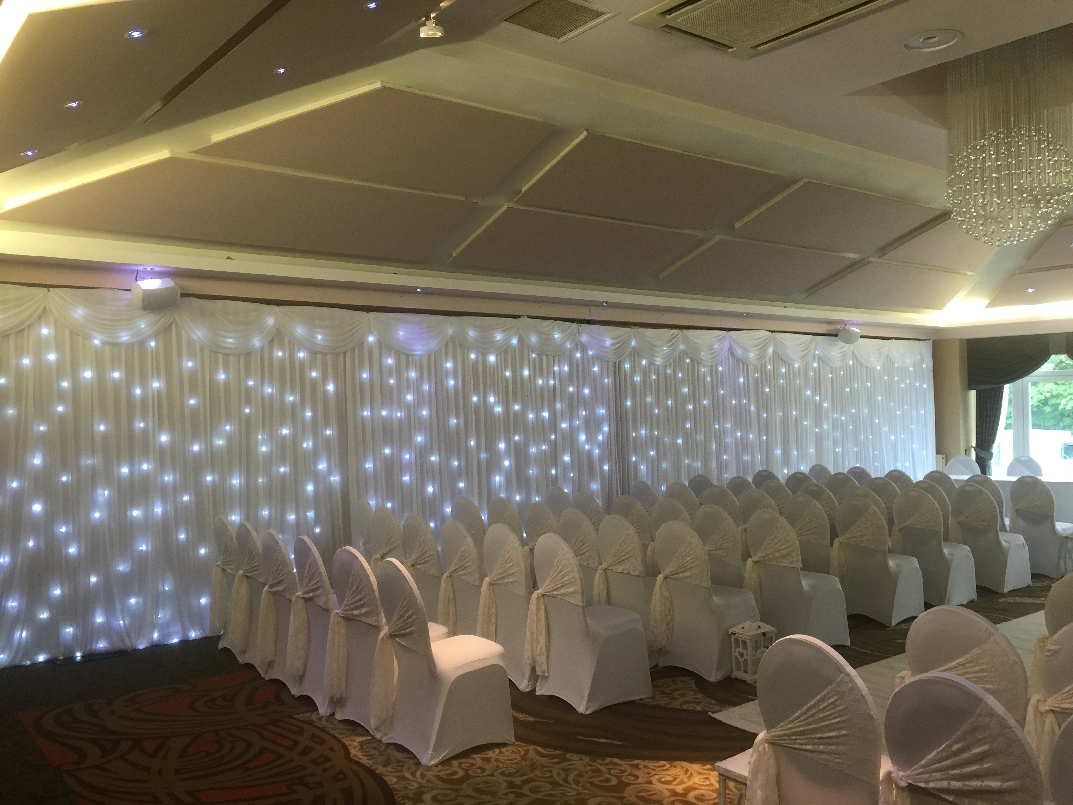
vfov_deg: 48.2
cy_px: 402
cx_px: 536
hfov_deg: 61.7
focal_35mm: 29
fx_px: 899
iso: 80
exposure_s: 1/33
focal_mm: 4.15
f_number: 2.2
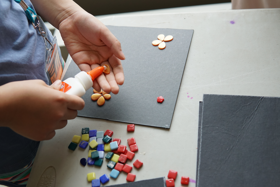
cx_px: 140
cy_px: 94
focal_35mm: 45
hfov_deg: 43.6
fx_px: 350
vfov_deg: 29.9
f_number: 4
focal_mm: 30
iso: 640
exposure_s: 1/160
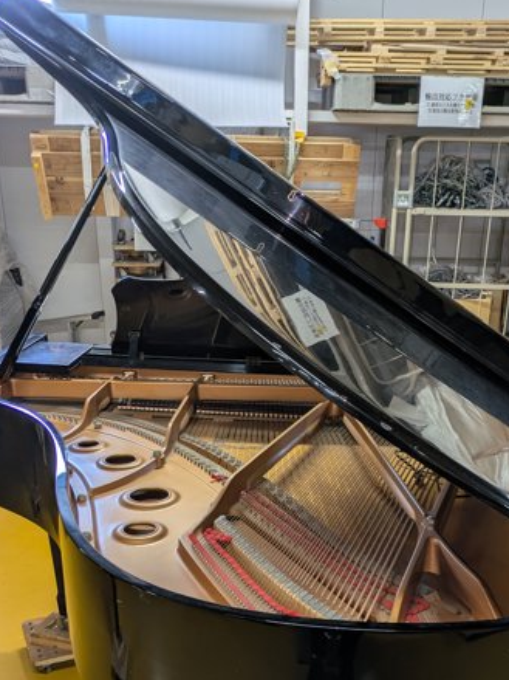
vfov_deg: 44.0
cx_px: 290
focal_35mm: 41
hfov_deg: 35.1
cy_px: 524
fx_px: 804
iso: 68
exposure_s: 1/40
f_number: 1.89
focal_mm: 5.43
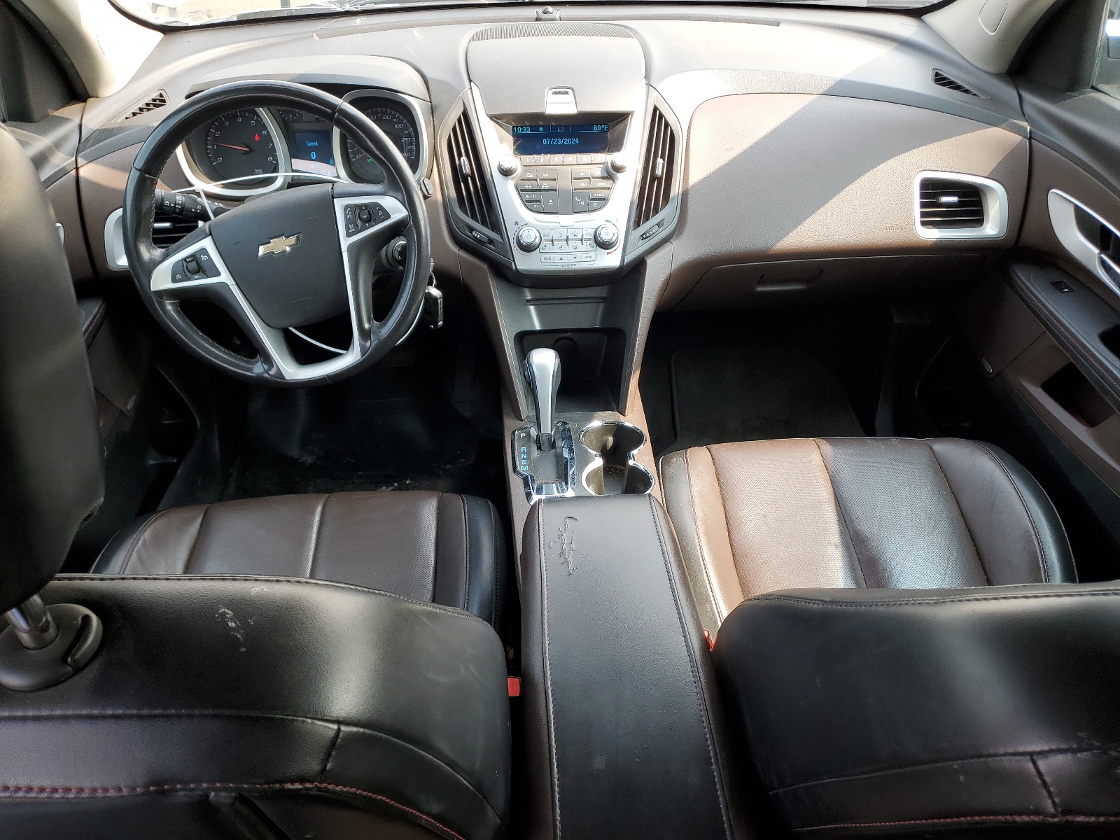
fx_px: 841
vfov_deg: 53.1
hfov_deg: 67.3
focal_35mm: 26
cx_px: 560
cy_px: 420
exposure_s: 1/250
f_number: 1.5
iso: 50
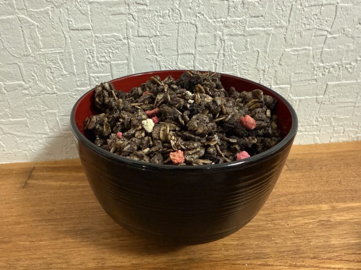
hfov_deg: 71.6
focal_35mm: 24
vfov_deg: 56.8
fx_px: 250
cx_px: 180
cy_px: 135
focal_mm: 2.22
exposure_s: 1/60
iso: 640
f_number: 2.2
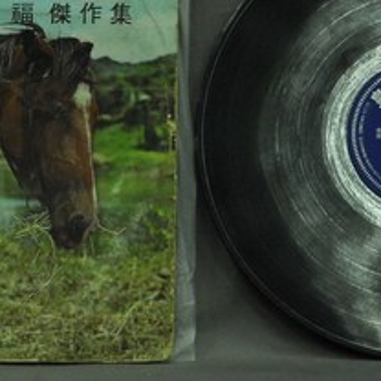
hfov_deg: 7.4
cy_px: 123
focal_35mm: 236
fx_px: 2939
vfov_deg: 7.4
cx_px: 170
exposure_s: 1/20
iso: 1000
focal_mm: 60
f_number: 10
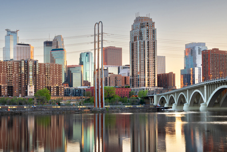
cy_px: 96
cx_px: 66
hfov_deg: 32.0
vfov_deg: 21.9
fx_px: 391
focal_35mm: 62
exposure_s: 1.3
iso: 100
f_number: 11
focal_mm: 34
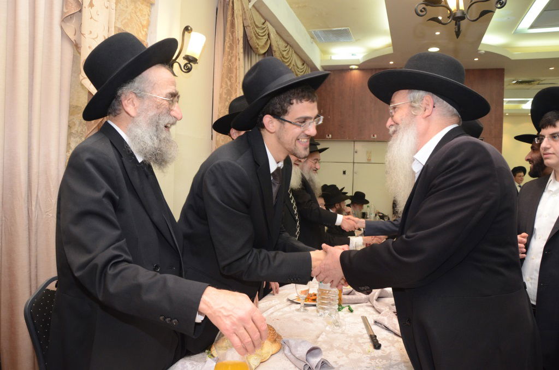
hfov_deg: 67.5
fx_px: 418
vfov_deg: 47.7
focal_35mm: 27
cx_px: 280
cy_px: 185
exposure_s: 1/100
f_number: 5.6
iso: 1250
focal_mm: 18
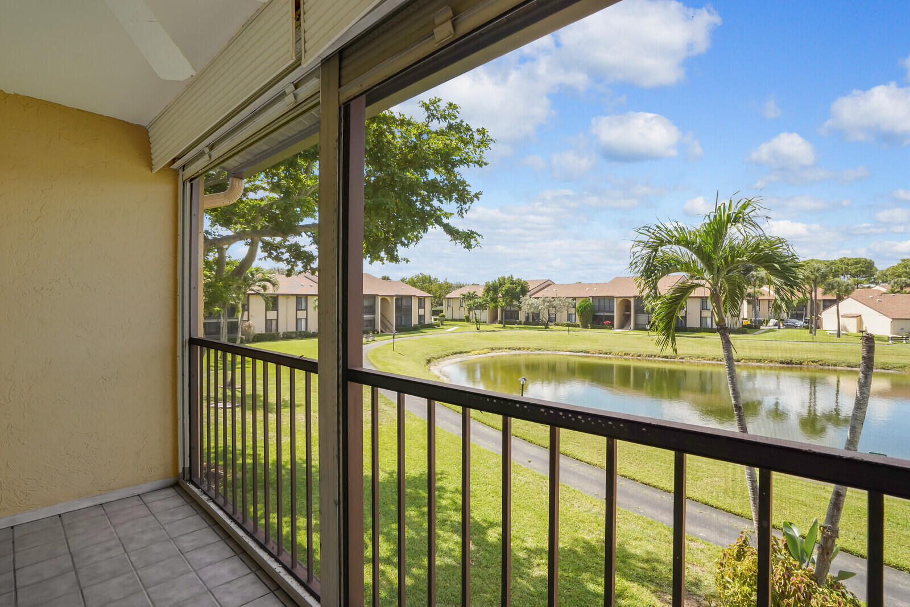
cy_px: 304
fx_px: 404
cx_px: 455
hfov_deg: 96.7
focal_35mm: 16
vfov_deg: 73.8
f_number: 8
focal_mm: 16
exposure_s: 1/800
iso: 1250
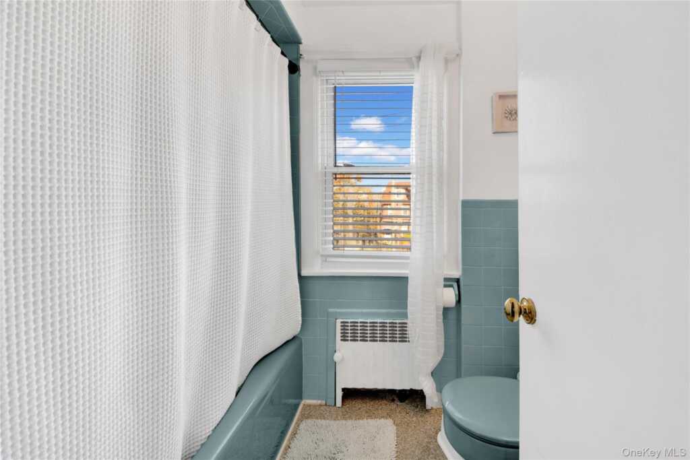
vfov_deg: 90.0
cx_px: 345
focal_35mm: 12
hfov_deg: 112.6
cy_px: 230
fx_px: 230
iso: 100
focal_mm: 8
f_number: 8
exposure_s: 1/25
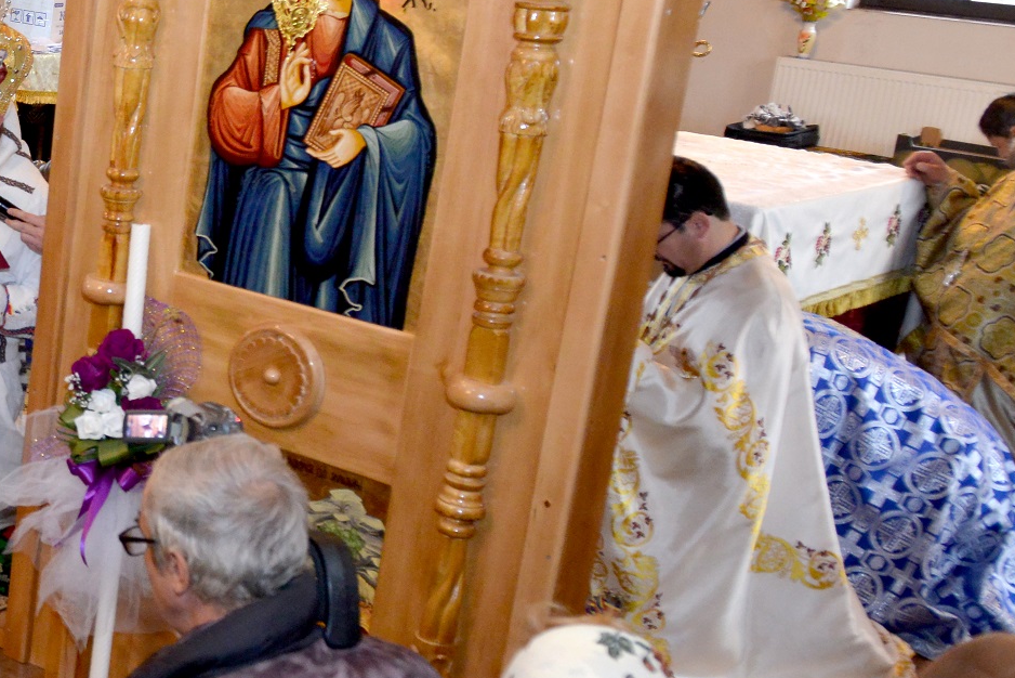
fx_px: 1805
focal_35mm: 64
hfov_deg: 27.8
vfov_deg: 21.3
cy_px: 350
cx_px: -183
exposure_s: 1/100
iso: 2500
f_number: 4.5
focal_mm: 24
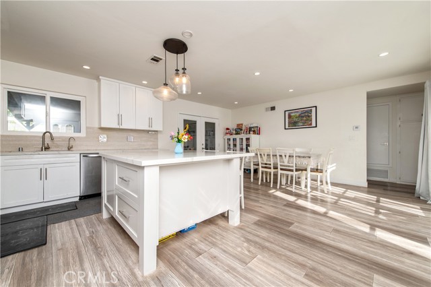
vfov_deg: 81.1
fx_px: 168
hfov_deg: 104.3
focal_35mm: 14
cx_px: 216
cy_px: 144
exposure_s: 1/125
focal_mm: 14
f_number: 5.6
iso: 180
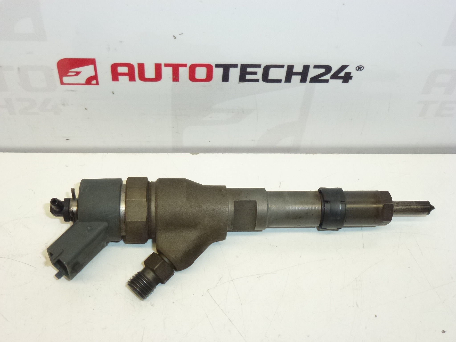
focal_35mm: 49
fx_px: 645
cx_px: 228
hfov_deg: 38.9
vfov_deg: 29.7
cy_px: 171
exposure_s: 1/250
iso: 400
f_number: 4.1
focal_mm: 8.7
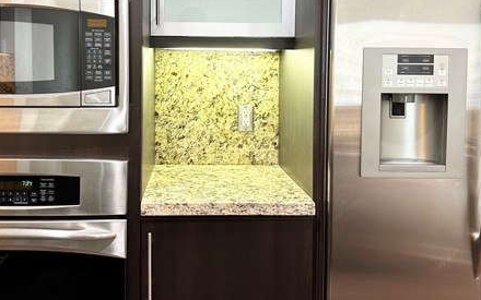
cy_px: 93
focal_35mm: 37
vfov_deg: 34.0
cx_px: 208
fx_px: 485
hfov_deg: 52.6
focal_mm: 6.86
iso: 200
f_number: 1.78
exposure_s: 1/60
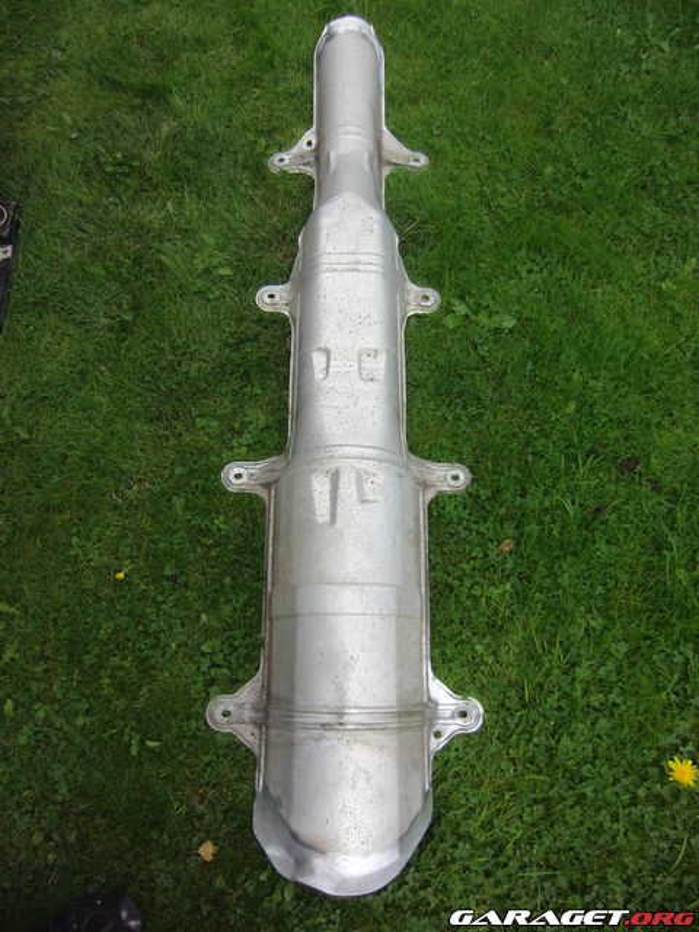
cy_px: 466
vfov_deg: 71.6
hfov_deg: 56.8
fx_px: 646
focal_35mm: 24
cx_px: 350
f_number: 3.2
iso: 100
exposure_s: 1/400
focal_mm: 4.3
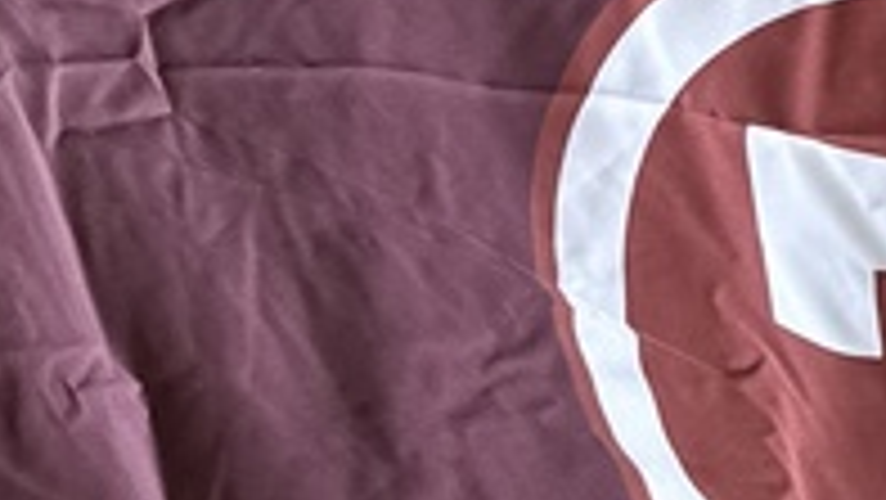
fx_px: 2491
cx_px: 1606
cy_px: -734
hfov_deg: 16.7
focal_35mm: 106
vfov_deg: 9.9
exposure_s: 1/60
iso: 125
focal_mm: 6.76
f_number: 1.78
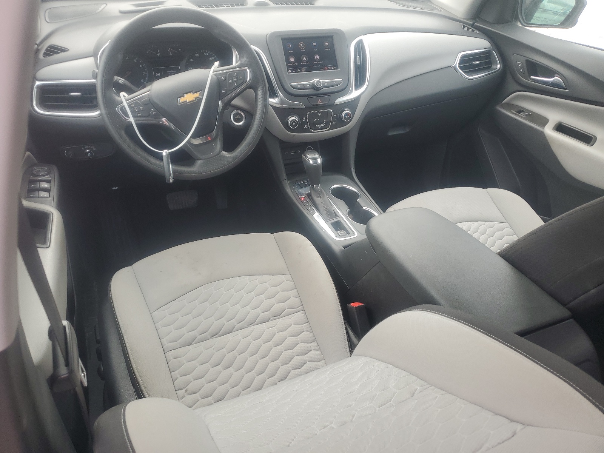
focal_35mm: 26
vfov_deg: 53.1
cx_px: 302
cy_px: 226
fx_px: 454
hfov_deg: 67.3
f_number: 1.5
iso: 50
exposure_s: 1/244
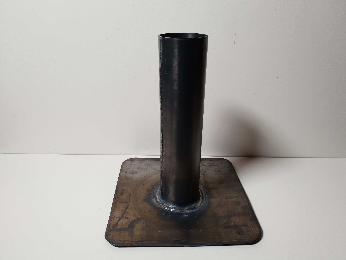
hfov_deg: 67.3
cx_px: 173
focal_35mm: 26
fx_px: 260
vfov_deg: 53.1
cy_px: 130
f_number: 2.4
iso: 50
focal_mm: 4.3
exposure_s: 1/50
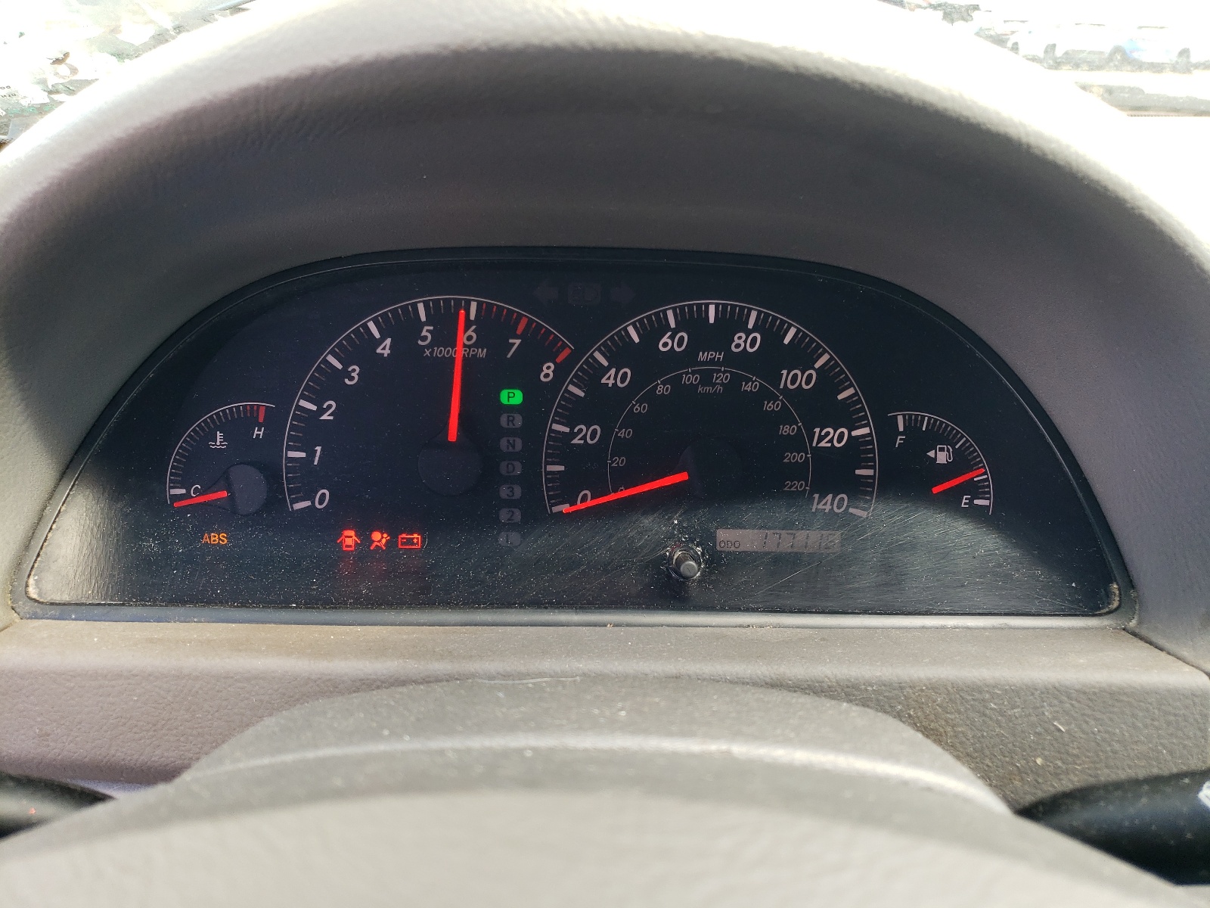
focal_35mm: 26
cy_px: 454
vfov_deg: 53.1
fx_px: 909
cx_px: 605
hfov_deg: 67.3
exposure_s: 1/133
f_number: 1.5
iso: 50
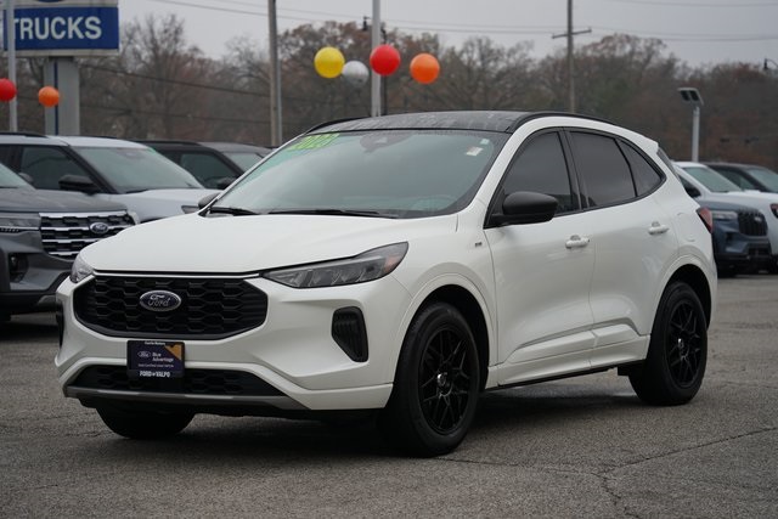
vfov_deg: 15.2
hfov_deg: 22.6
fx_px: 1945
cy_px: 260
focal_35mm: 90
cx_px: 389
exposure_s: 1/160
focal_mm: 90
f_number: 4.5
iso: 100
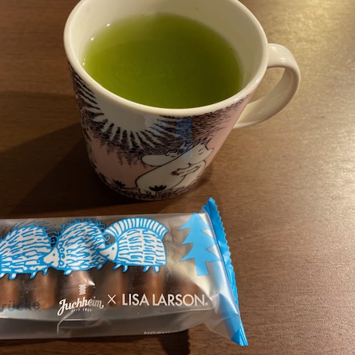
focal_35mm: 31
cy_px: 178
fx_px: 360
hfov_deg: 51.6
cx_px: 121
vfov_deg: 52.5
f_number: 1.8
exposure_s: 1/25
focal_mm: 4.25
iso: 500
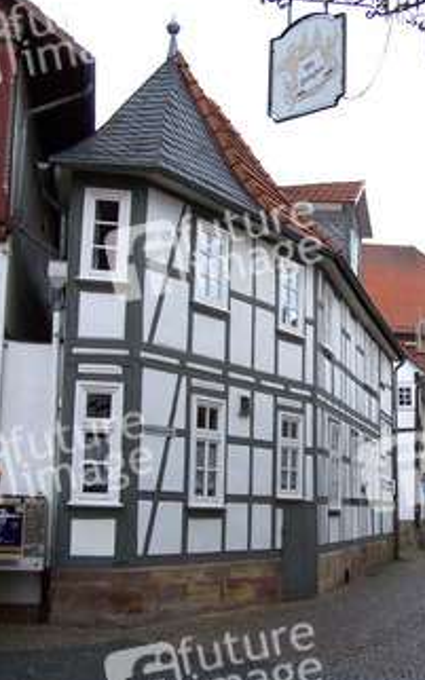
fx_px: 927
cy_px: 357
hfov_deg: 25.5
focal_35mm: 50
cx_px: 311
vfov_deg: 40.3
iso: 200
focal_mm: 6.3
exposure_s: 1/800
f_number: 4
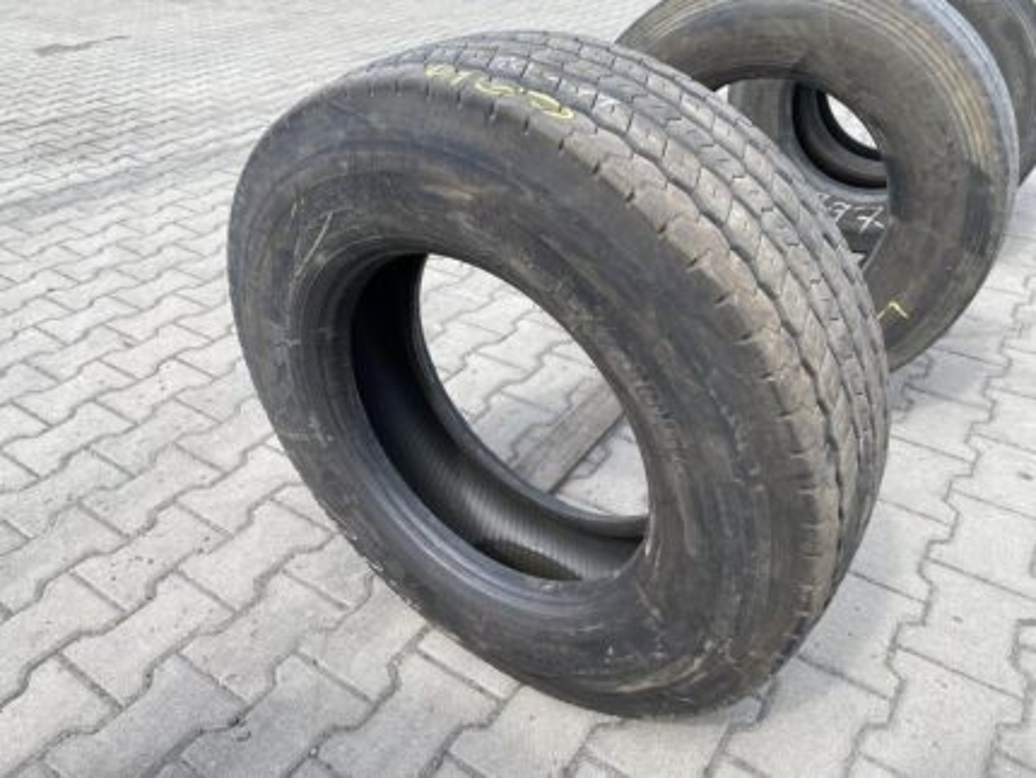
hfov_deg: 67.3
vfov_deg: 53.1
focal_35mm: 26
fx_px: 779
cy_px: 389
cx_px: 518
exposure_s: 1/973
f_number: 1.8
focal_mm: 4.25
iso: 32
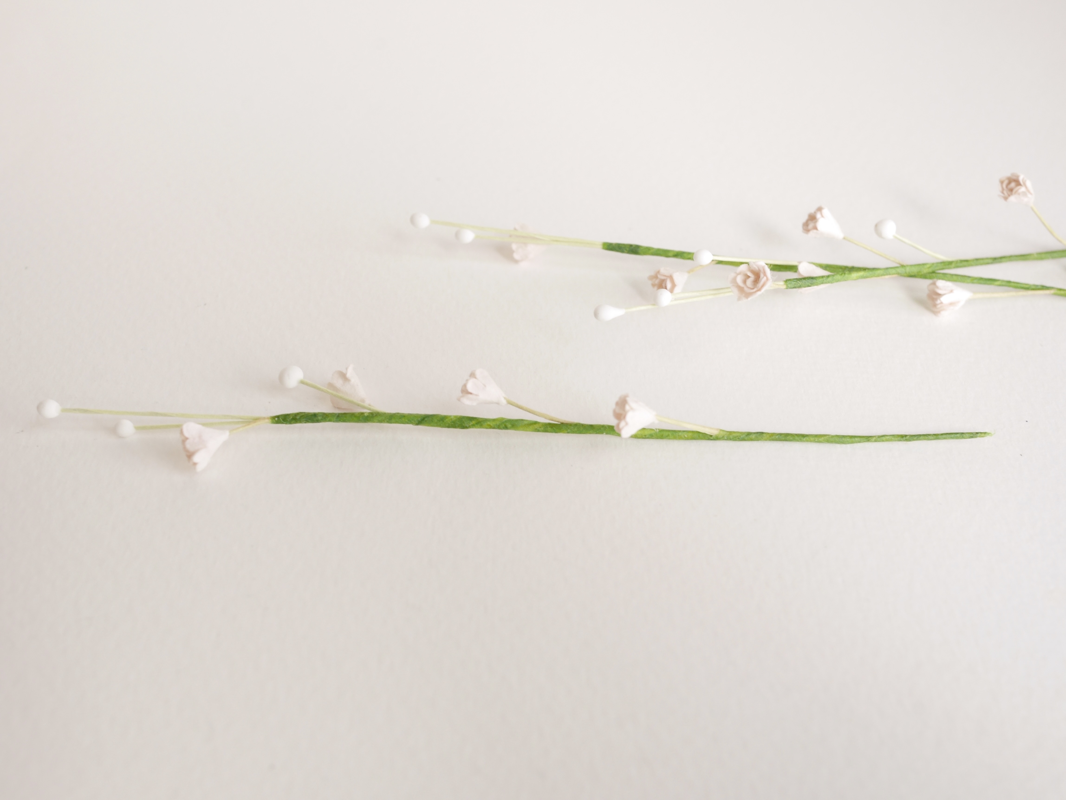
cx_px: 533
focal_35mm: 40
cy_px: 400
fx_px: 1232
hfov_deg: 46.8
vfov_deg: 36.0
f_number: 5
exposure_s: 1/80
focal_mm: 20
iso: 800
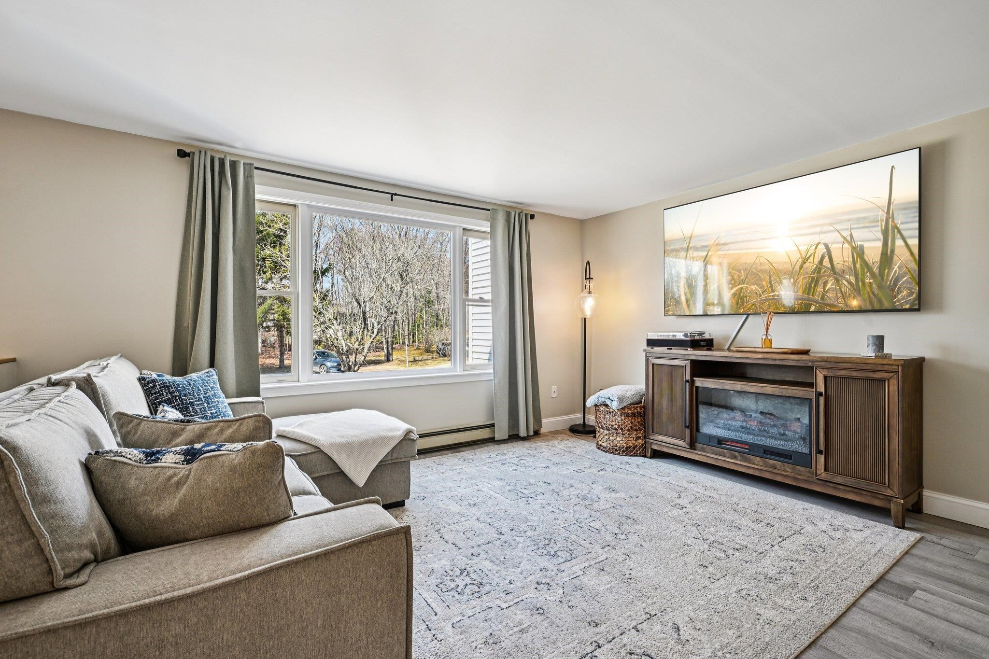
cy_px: 330
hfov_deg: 96.7
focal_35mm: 16
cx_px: 494
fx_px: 439
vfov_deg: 73.7
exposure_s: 1/50
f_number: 8
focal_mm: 16
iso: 400
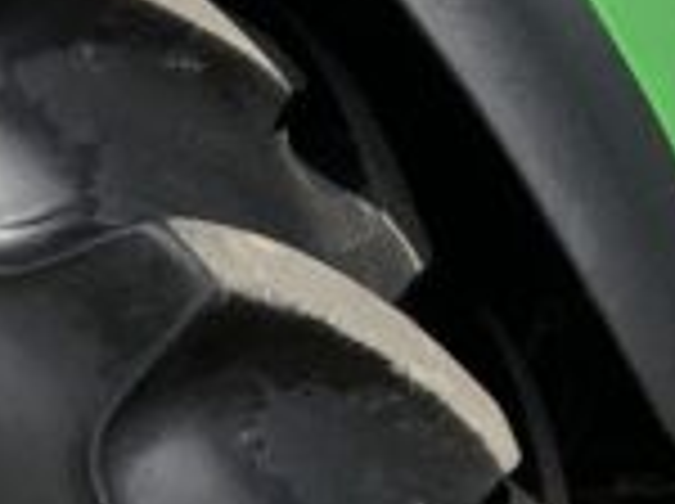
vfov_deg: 7.3
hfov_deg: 9.7
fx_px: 3855
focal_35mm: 198
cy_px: 828
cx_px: -374
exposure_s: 1/2538
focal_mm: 3
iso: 16
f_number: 1.8
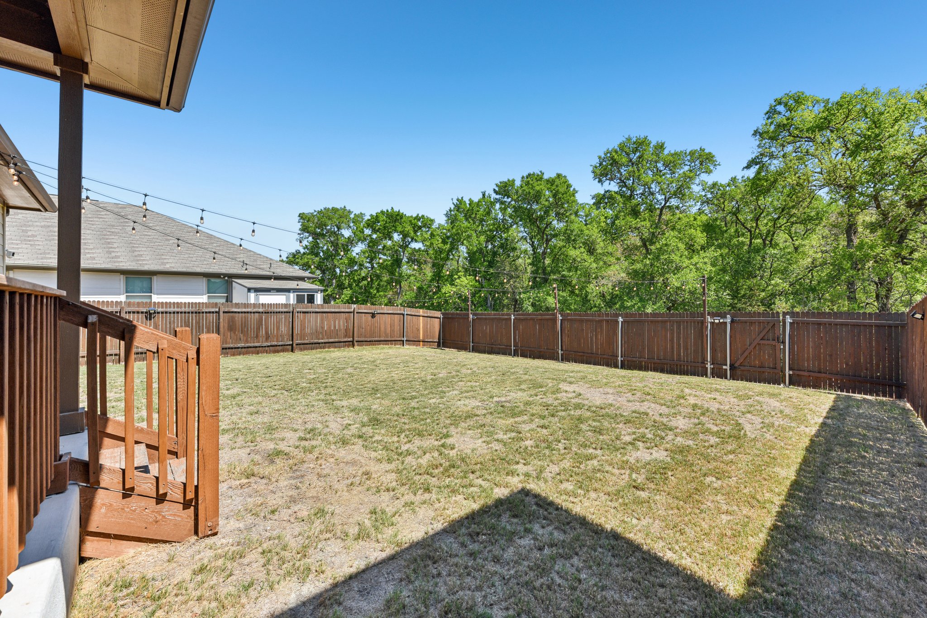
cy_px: 309
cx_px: 464
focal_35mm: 14
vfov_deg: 81.2
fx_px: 360
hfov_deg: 104.3
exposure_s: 1/250
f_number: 8
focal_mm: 14
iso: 100
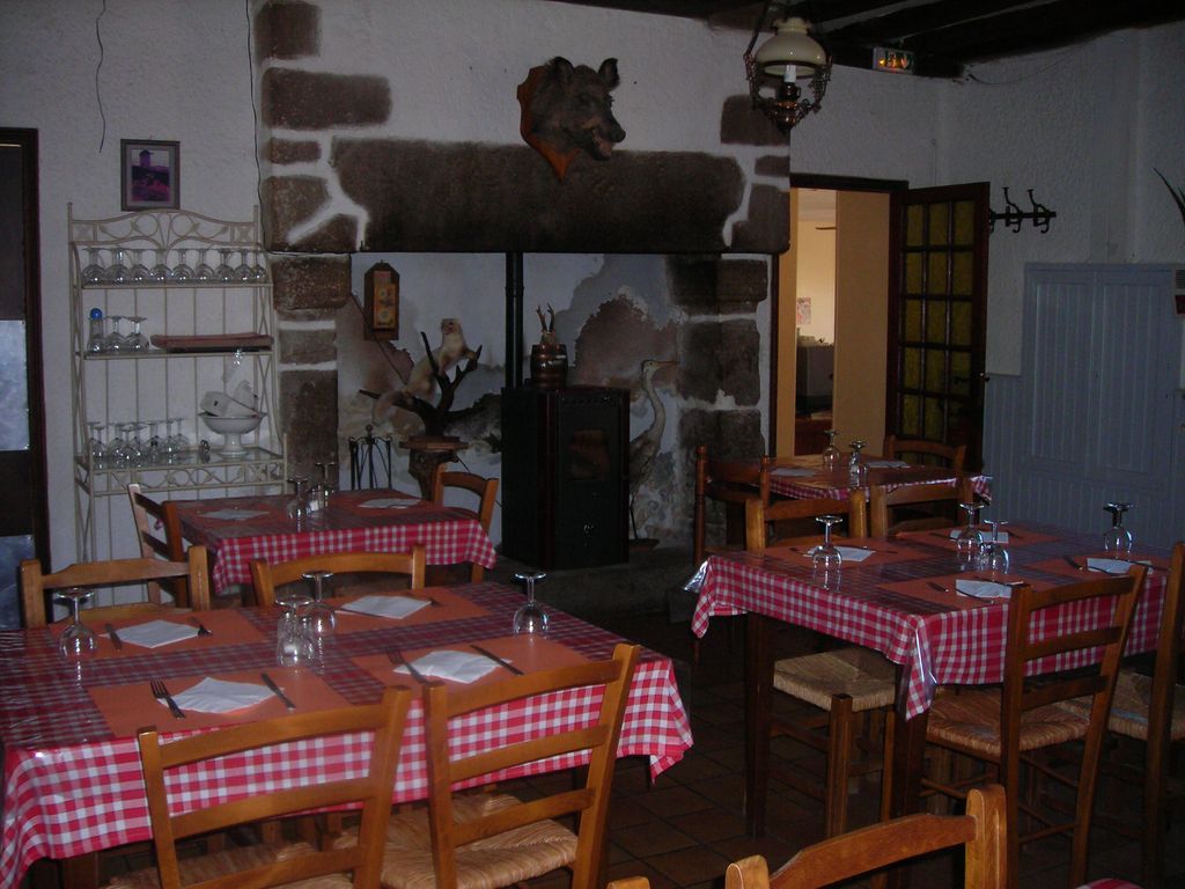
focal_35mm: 38
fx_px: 1301
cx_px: 592
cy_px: 444
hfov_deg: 49.0
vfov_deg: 37.7
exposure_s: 1/60.1
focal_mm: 6.3
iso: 141
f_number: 3.2
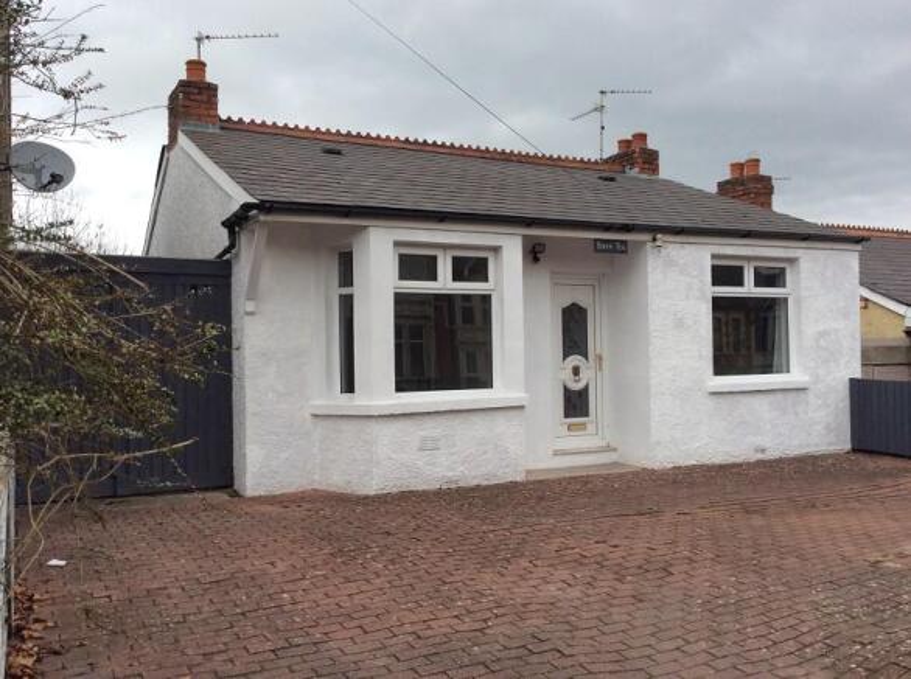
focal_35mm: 32
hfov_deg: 56.9
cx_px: 456
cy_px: 340
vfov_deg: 44.0
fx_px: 840
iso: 32
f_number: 2.4
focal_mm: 3.3
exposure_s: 1/192
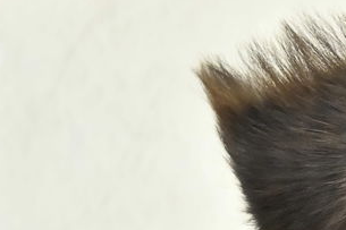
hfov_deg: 3.7
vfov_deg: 2.4
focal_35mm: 560
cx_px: 525
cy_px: 289
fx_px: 5379
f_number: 5.6
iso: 5000
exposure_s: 1/200
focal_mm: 122
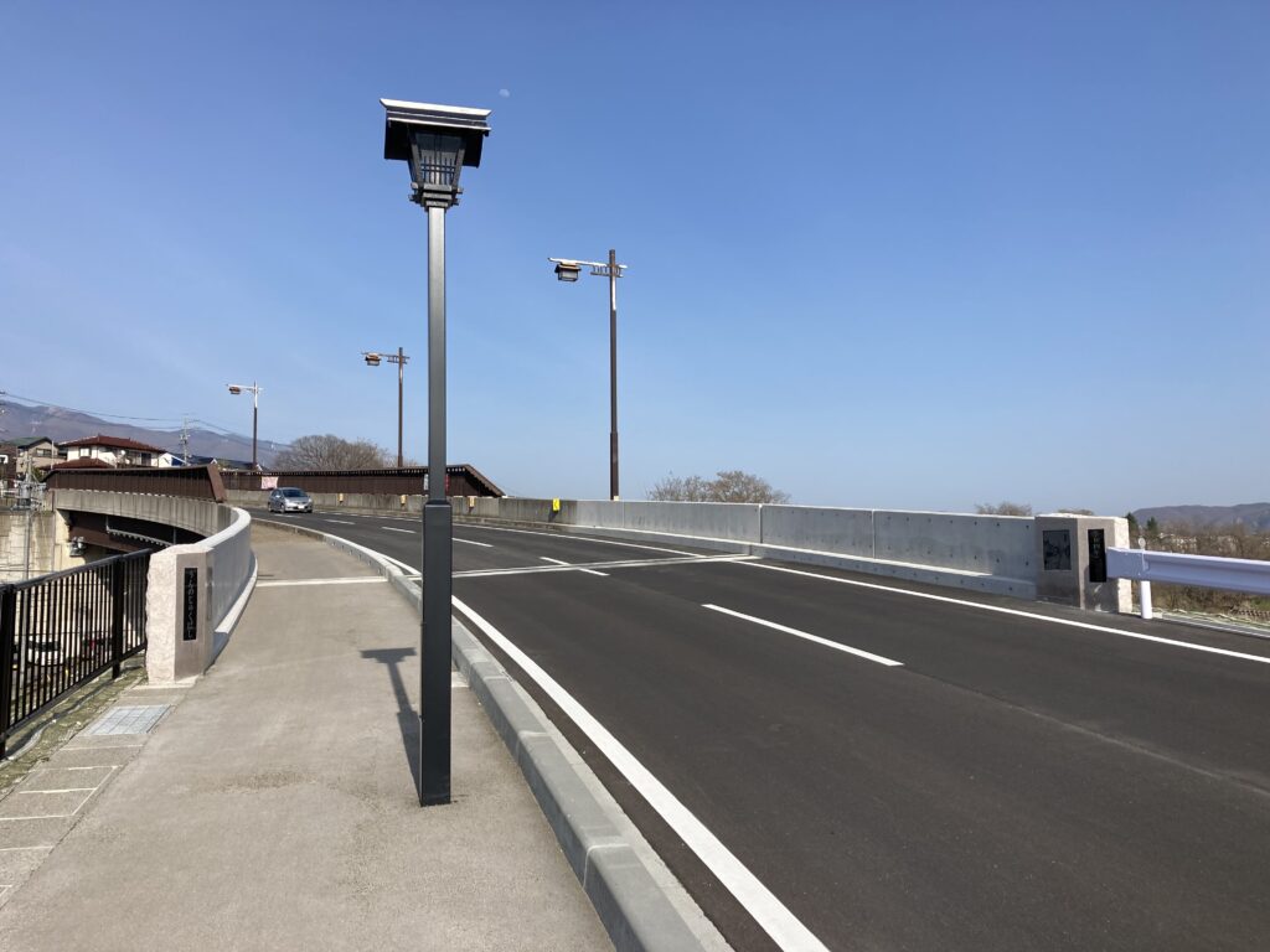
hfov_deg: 63.4
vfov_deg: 49.7
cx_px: 635
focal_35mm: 28
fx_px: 1027
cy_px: 476
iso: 20
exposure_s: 1/2288
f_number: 1.8
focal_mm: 3.99
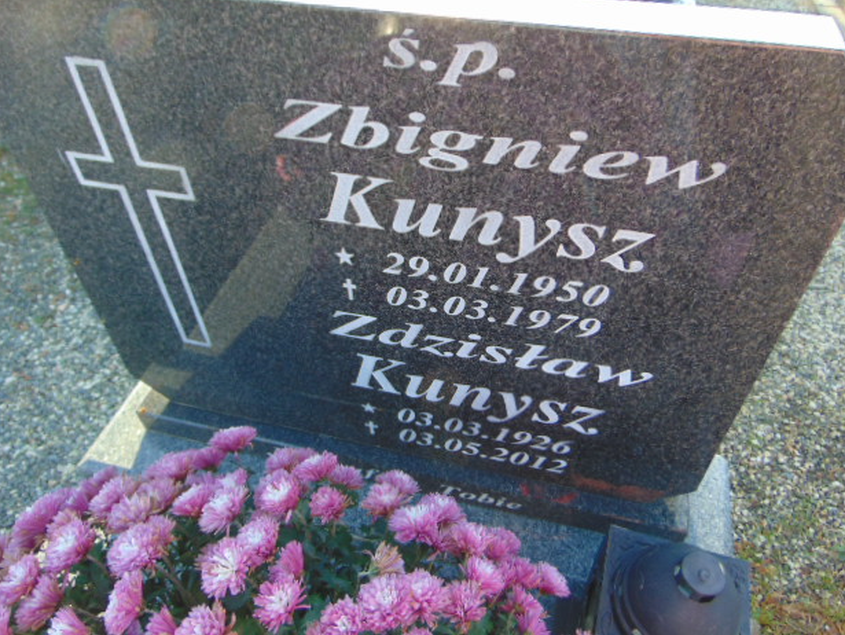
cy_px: 327
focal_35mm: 26
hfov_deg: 67.3
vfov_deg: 53.1
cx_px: 427
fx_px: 635
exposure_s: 1/100
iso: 80
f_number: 3
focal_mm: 4.5
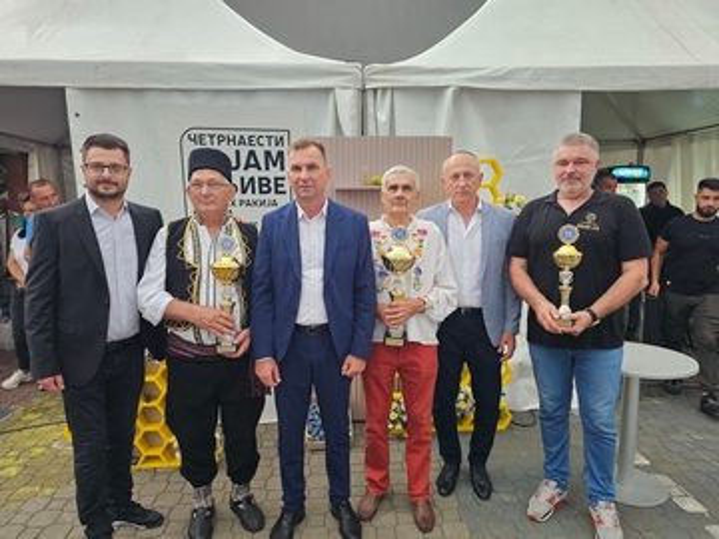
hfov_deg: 73.9
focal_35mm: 23
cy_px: 270
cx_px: 360
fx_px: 478
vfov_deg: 58.9
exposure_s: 1/120
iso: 500
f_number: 1.7
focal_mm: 6.3
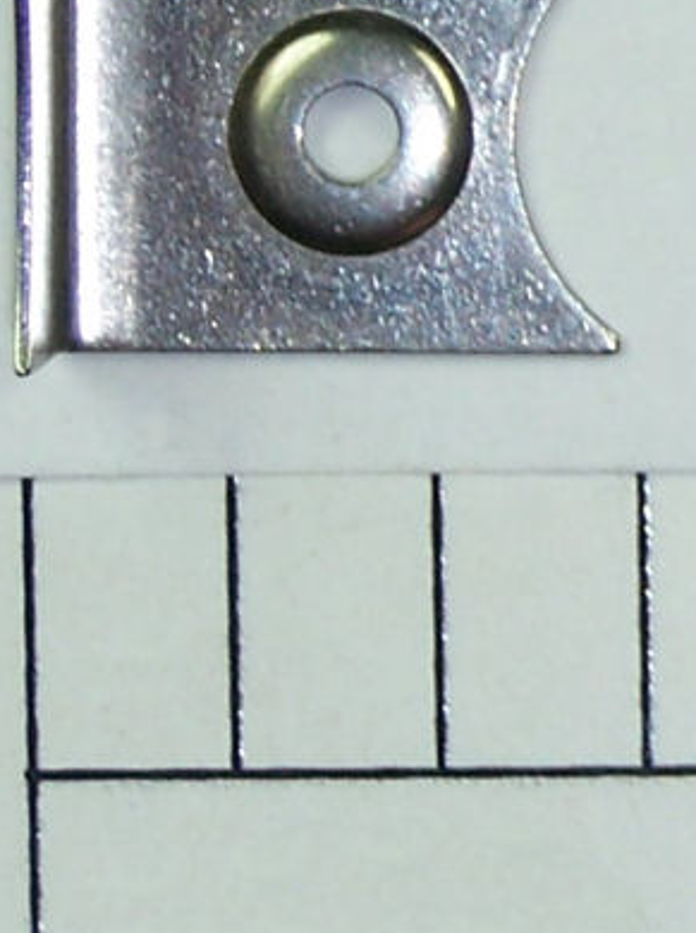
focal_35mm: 161
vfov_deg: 12.3
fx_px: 4330
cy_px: 376
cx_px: 416
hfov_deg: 9.2
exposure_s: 1/400
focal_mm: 19.4
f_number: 3.2
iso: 80
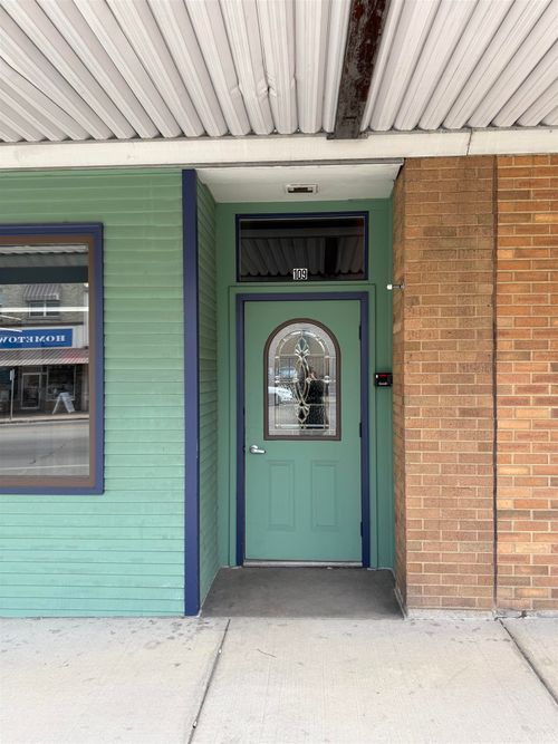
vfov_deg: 71.6
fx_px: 516
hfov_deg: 56.8
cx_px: 279
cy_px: 372
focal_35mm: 24
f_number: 1.78
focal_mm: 6.76
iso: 80
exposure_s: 1/757
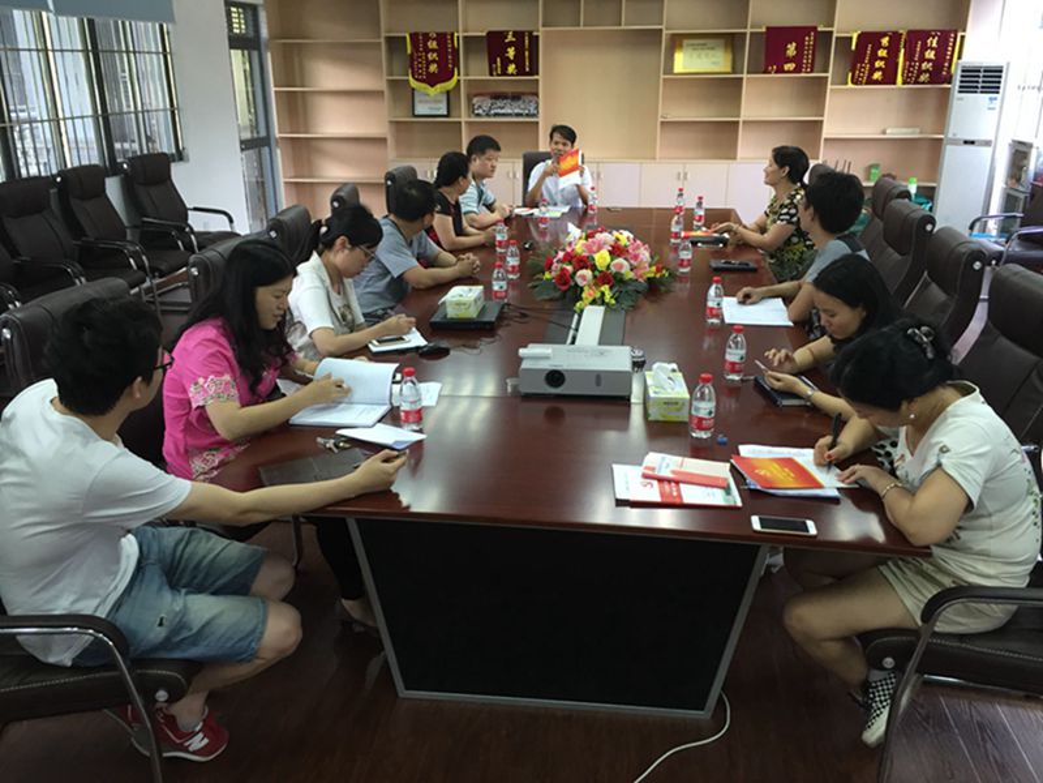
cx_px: 522
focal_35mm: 29
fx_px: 874
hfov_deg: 61.7
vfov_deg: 48.2
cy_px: 392
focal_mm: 4.15
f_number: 2.2
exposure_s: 1/33
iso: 100
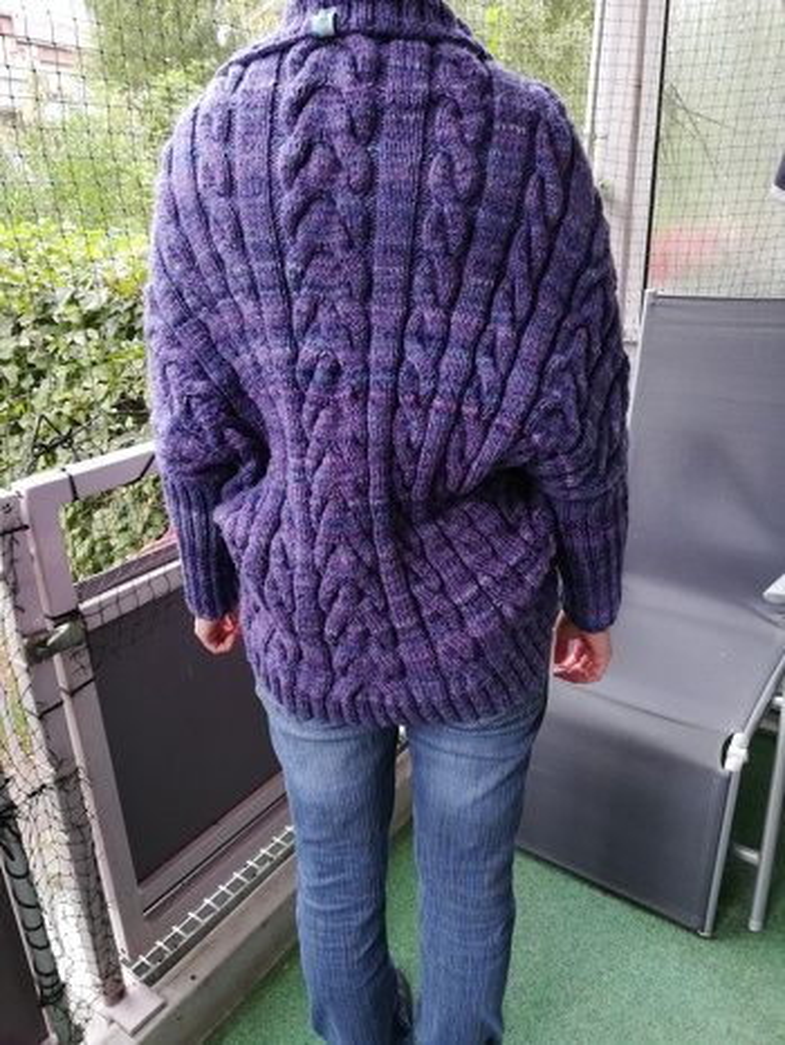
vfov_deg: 65.3
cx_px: 392
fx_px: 816
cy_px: 522
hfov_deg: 51.4
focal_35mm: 27
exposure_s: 1/60
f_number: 2.2
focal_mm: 3.81
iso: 80
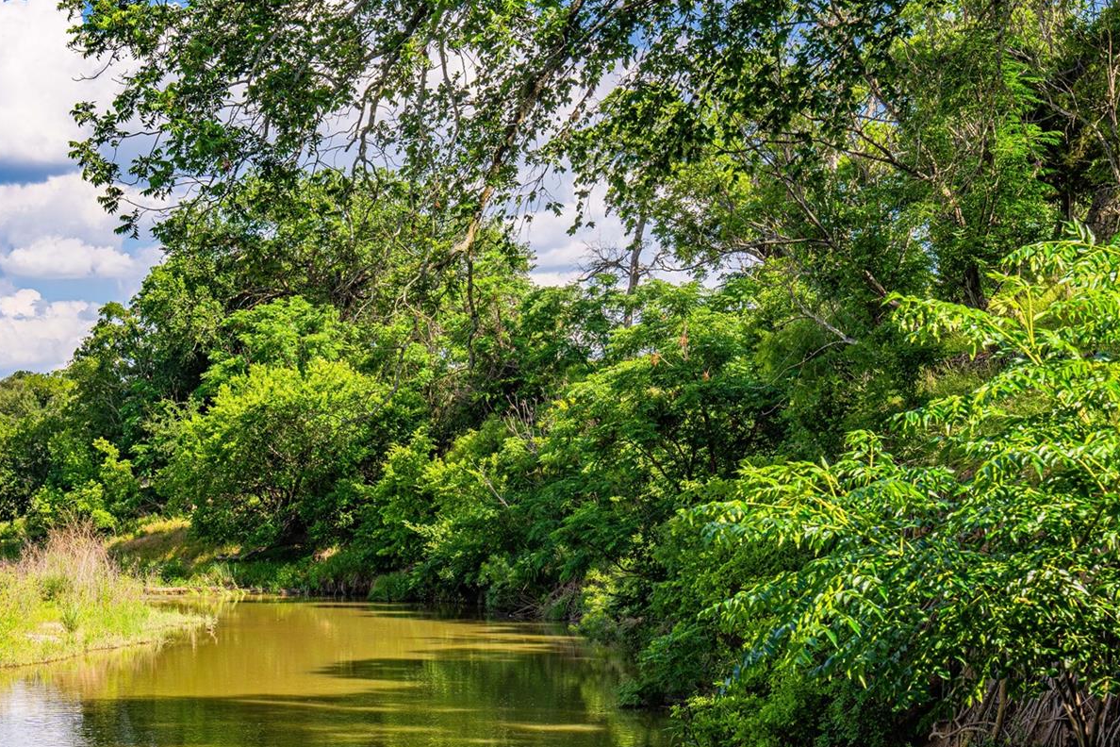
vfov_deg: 16.7
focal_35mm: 81
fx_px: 2520
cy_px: 582
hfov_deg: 24.8
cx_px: 288
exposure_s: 1/160
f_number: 9
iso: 100
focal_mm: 47
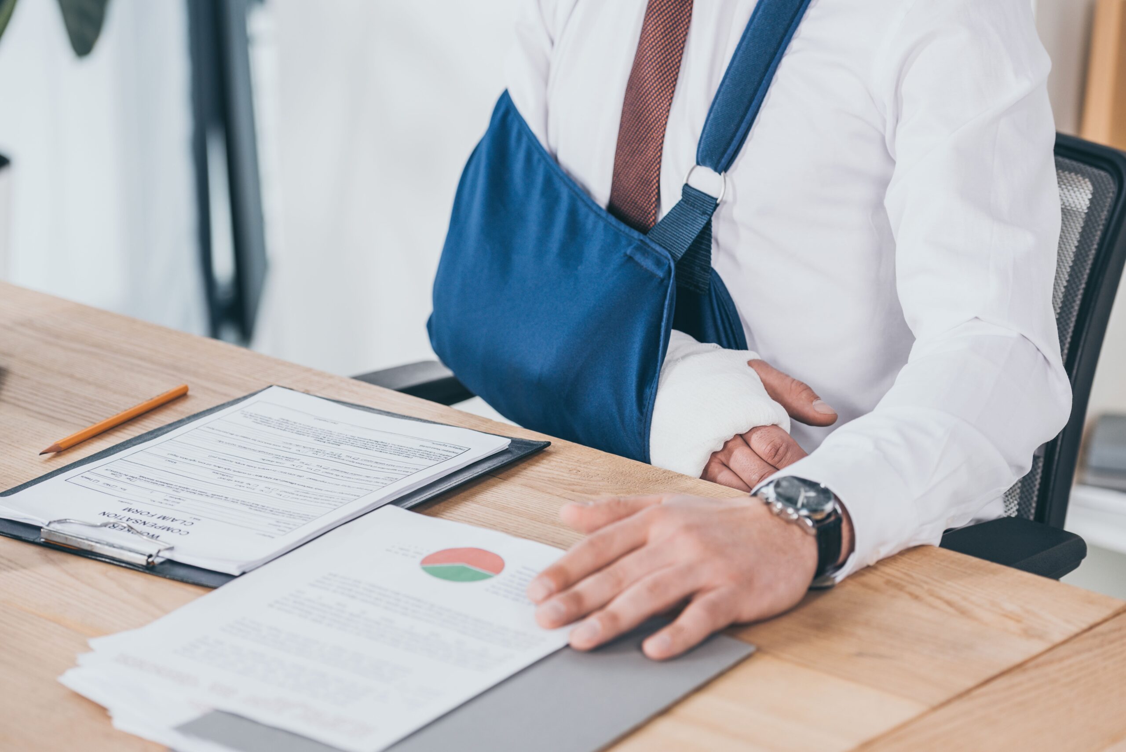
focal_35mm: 102
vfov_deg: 13.4
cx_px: 563
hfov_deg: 20.0
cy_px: 376
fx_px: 3191
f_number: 4.5
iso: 160
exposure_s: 1/160
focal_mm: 102
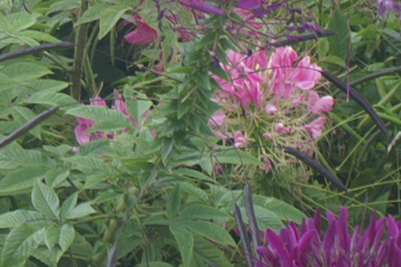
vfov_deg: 4.2
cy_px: -51
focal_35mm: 326
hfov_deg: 6.2
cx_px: -323
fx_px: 3628
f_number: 16
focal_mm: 50
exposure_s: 1/4
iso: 100
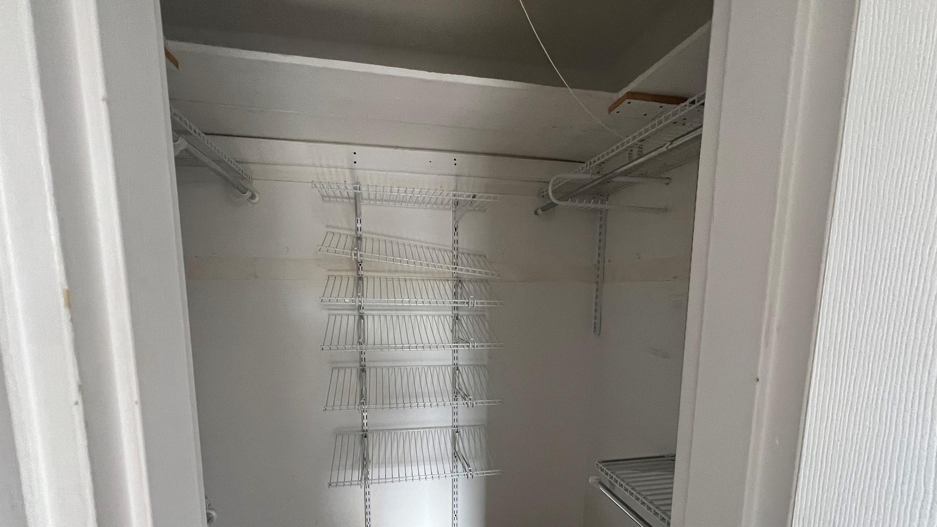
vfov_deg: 69.0
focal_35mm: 15
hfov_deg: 103.0
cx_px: 458
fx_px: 373
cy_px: 340
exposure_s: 1/71
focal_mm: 1.57
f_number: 1.8
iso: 250
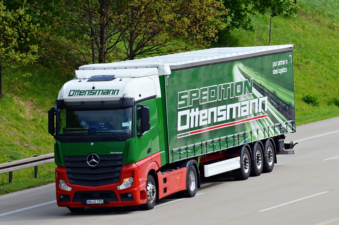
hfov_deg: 8.1
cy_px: 112
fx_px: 2396
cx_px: 170
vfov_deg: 5.4
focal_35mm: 255
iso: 800
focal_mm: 170
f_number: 10
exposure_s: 1/1600
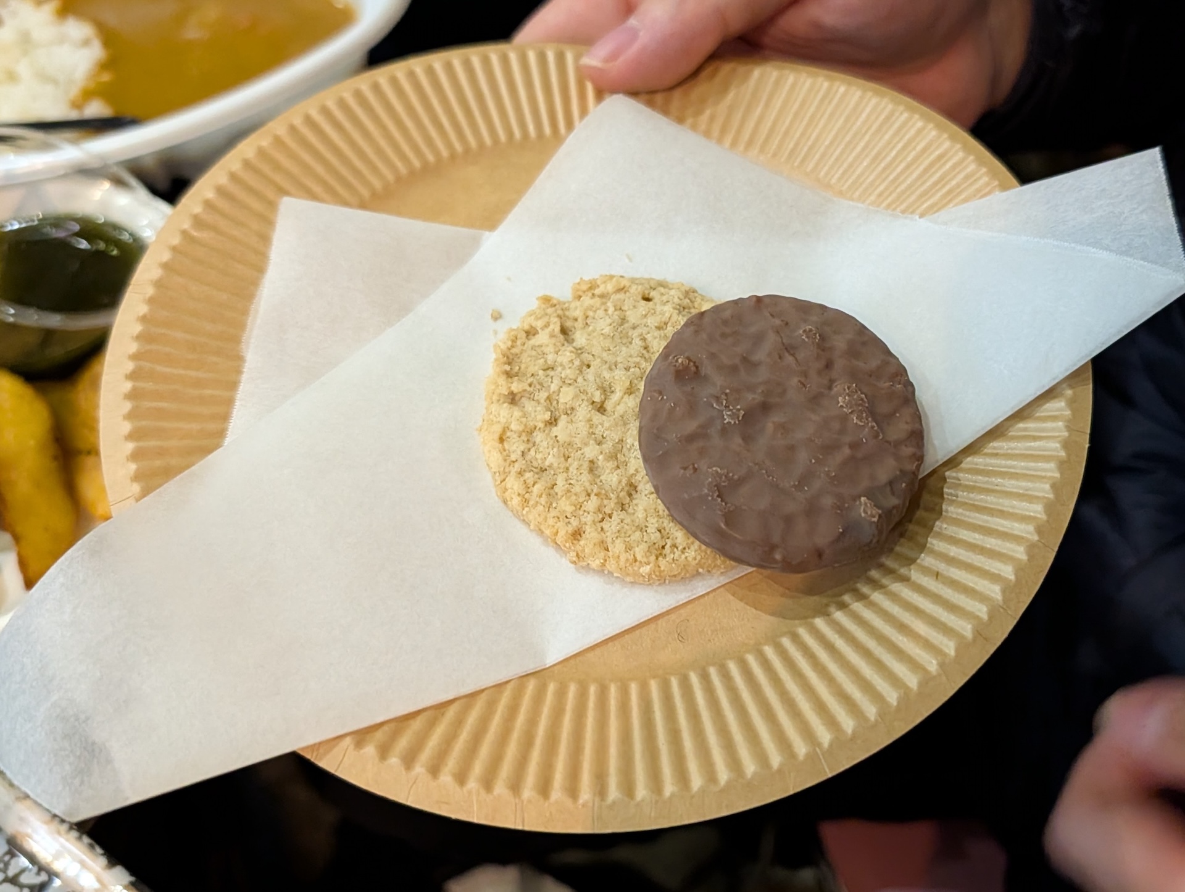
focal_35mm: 24
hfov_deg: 71.5
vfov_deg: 56.9
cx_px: 592
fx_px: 823
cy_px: 446
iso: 2140
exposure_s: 1/50
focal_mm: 6.9
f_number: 1.68
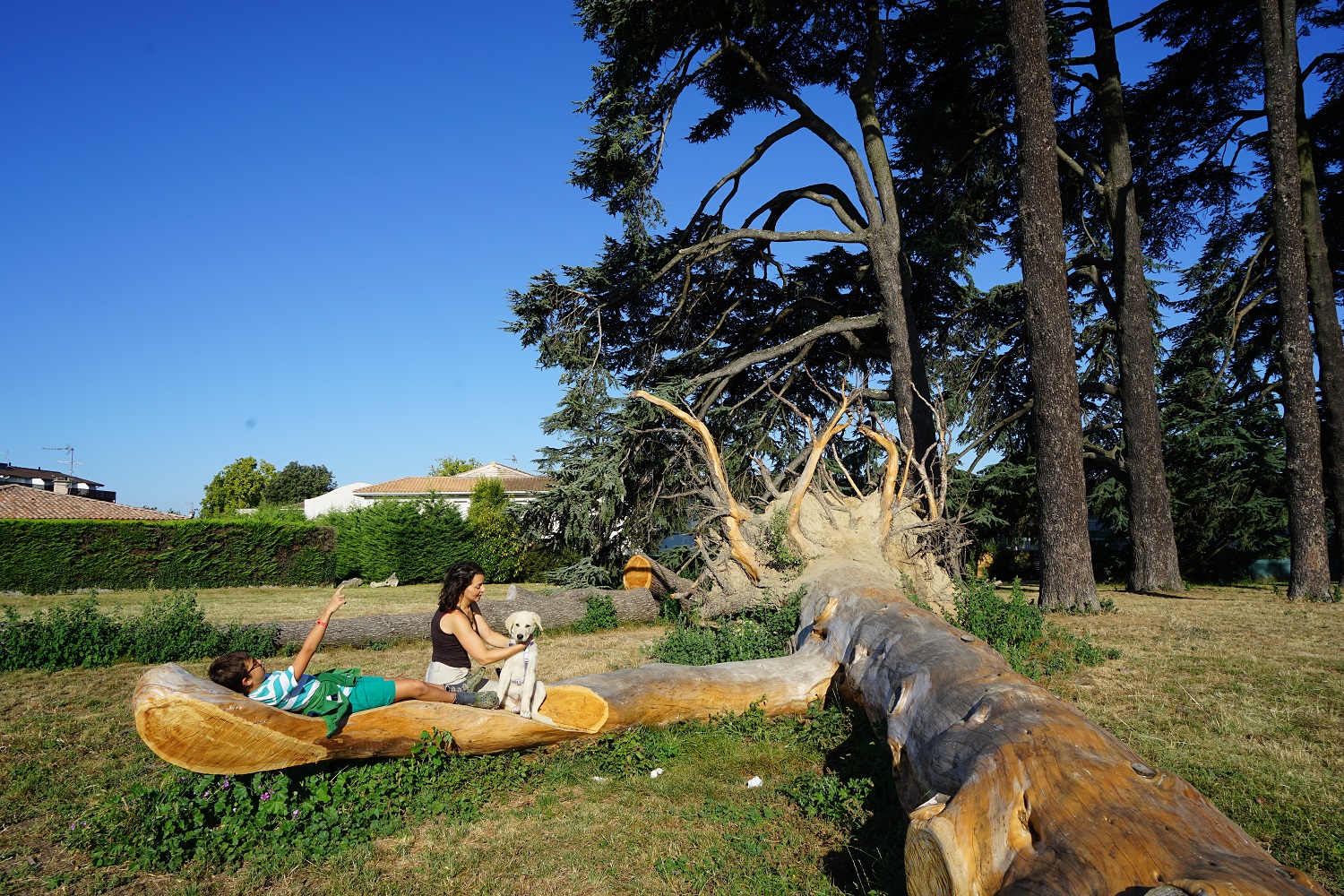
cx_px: 672
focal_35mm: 24
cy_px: 448
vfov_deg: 53.1
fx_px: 896
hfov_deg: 73.7
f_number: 11
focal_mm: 24
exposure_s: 1/160
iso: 100
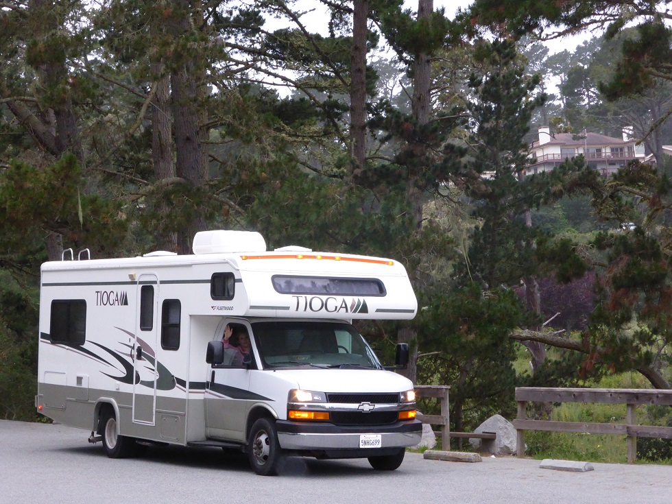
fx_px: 1747
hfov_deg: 21.8
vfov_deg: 16.4
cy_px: 252
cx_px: 336
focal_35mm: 90
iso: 640
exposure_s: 1/60
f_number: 5.2
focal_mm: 16.1
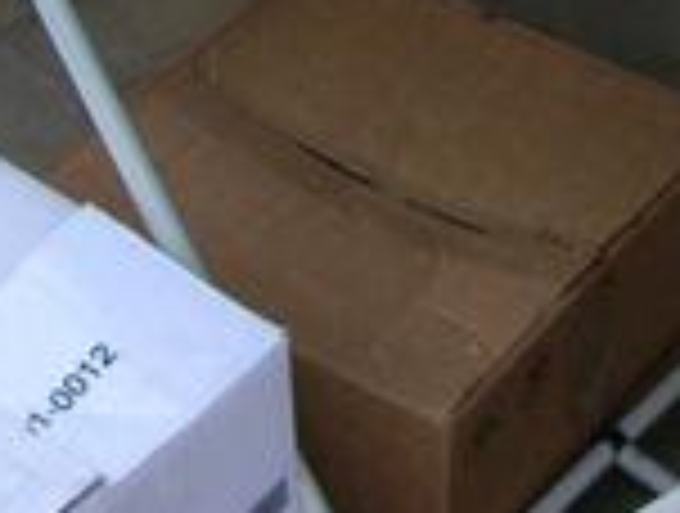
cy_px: -522
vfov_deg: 9.4
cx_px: 694
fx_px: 2914
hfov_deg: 13.1
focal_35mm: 148
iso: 50
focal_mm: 5.8
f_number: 2.8
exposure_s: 1/93.8
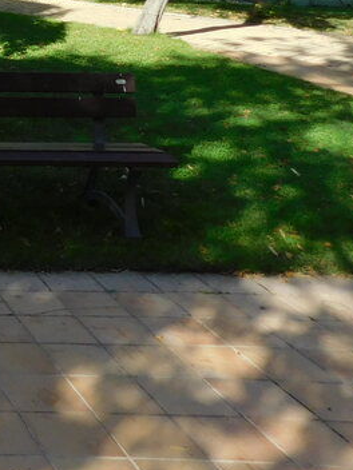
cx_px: -312
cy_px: -37
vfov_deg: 26.8
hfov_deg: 17.2
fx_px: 911
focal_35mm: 67
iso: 125
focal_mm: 4
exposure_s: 1/640
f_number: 3
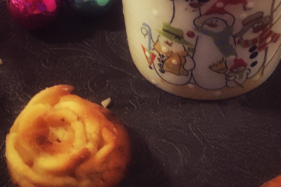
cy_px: 70
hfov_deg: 28.4
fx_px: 554
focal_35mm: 71
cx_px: 174
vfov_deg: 19.1
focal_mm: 4.15
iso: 500
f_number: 2.2
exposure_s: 1/15
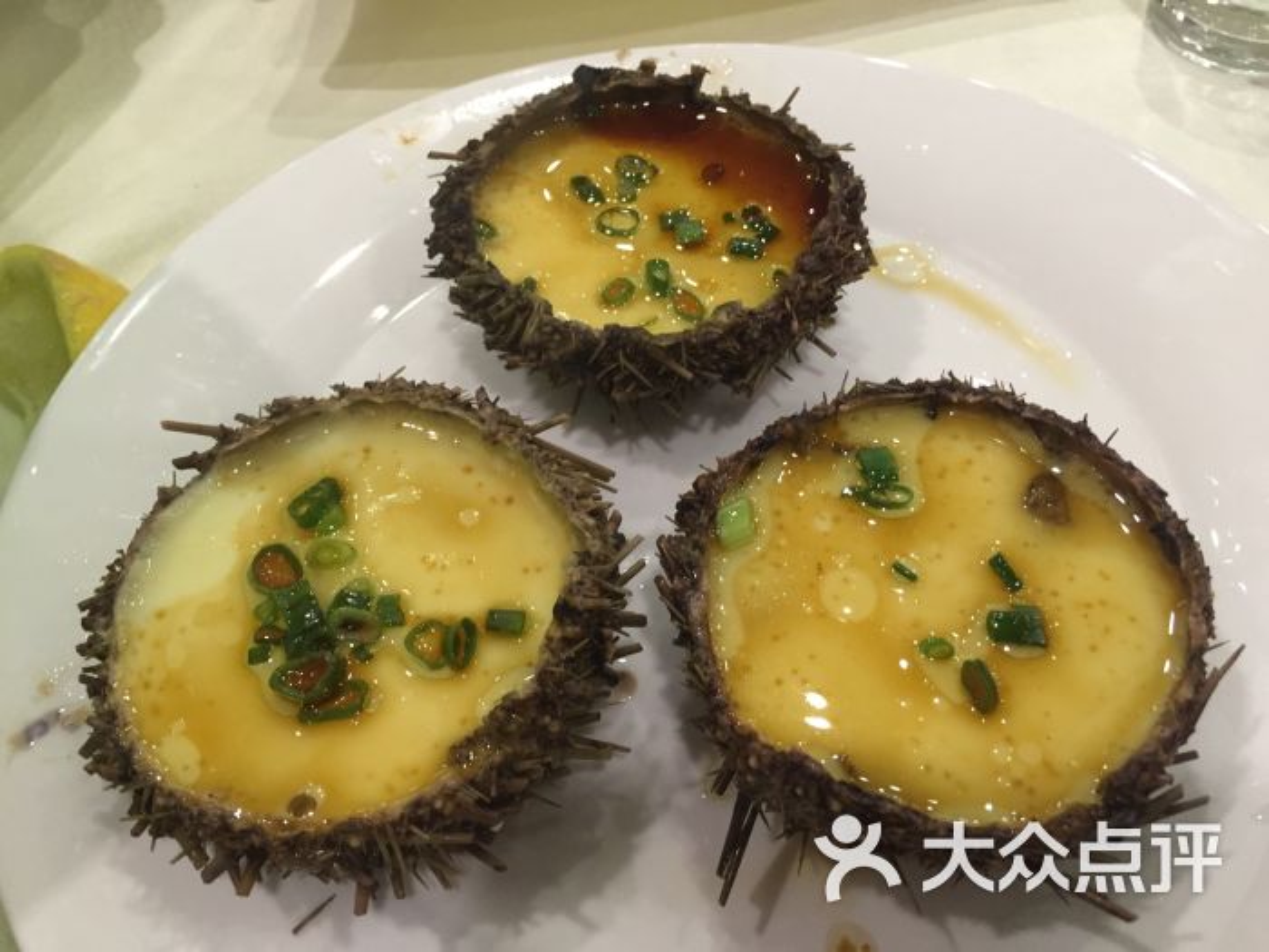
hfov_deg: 61.7
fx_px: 1063
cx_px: 634
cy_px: 476
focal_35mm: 29
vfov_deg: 48.2
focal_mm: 4.15
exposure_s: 1/33
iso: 160
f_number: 2.2
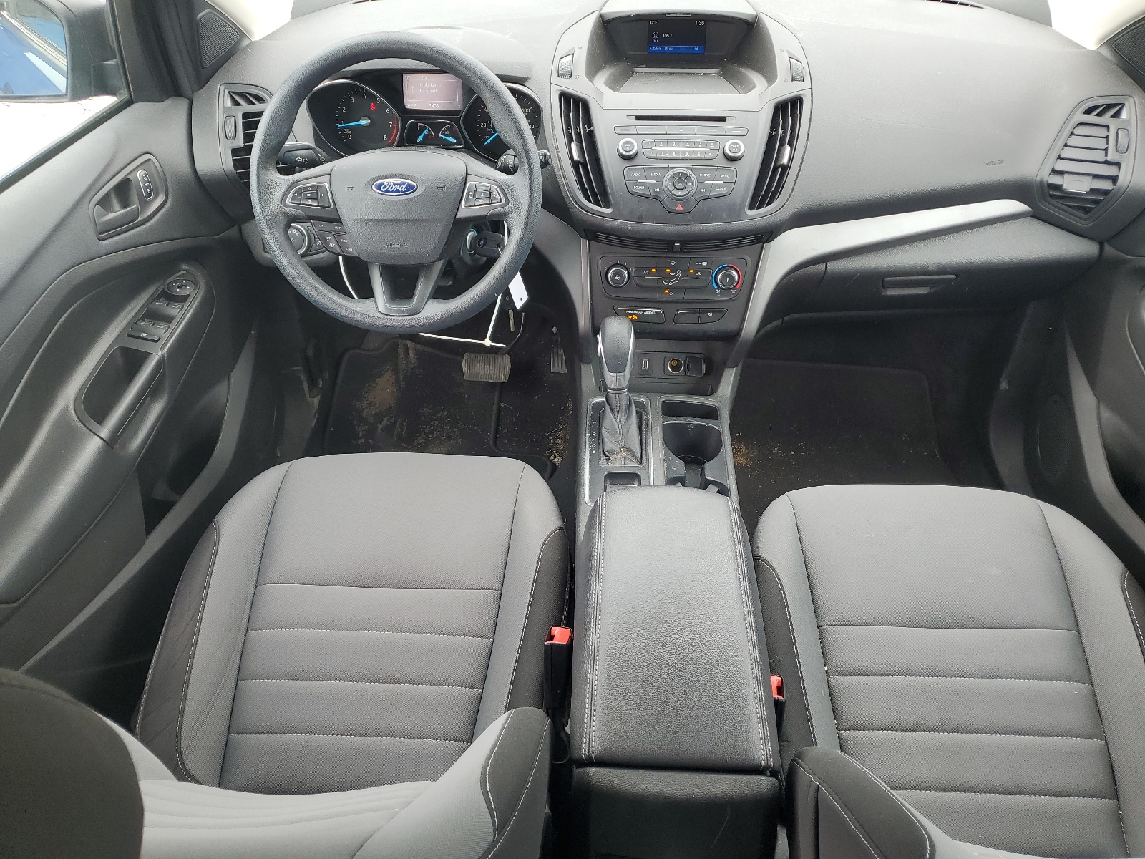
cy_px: 430
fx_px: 860
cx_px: 572
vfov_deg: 53.1
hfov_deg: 67.3
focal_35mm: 26
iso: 50
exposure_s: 1/161
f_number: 1.5
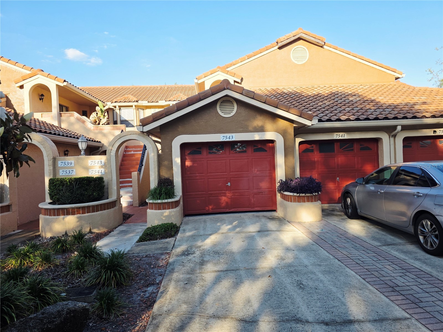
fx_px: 294
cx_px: 222
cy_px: 166
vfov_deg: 58.9
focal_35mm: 23
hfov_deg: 73.9
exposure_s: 1/2277
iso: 80
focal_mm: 6.3
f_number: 1.7
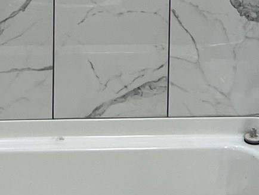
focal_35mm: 138
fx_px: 1033
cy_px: -146
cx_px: 19
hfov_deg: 14.1
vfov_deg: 10.2
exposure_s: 1/120
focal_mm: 5.7
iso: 125
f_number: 1.5
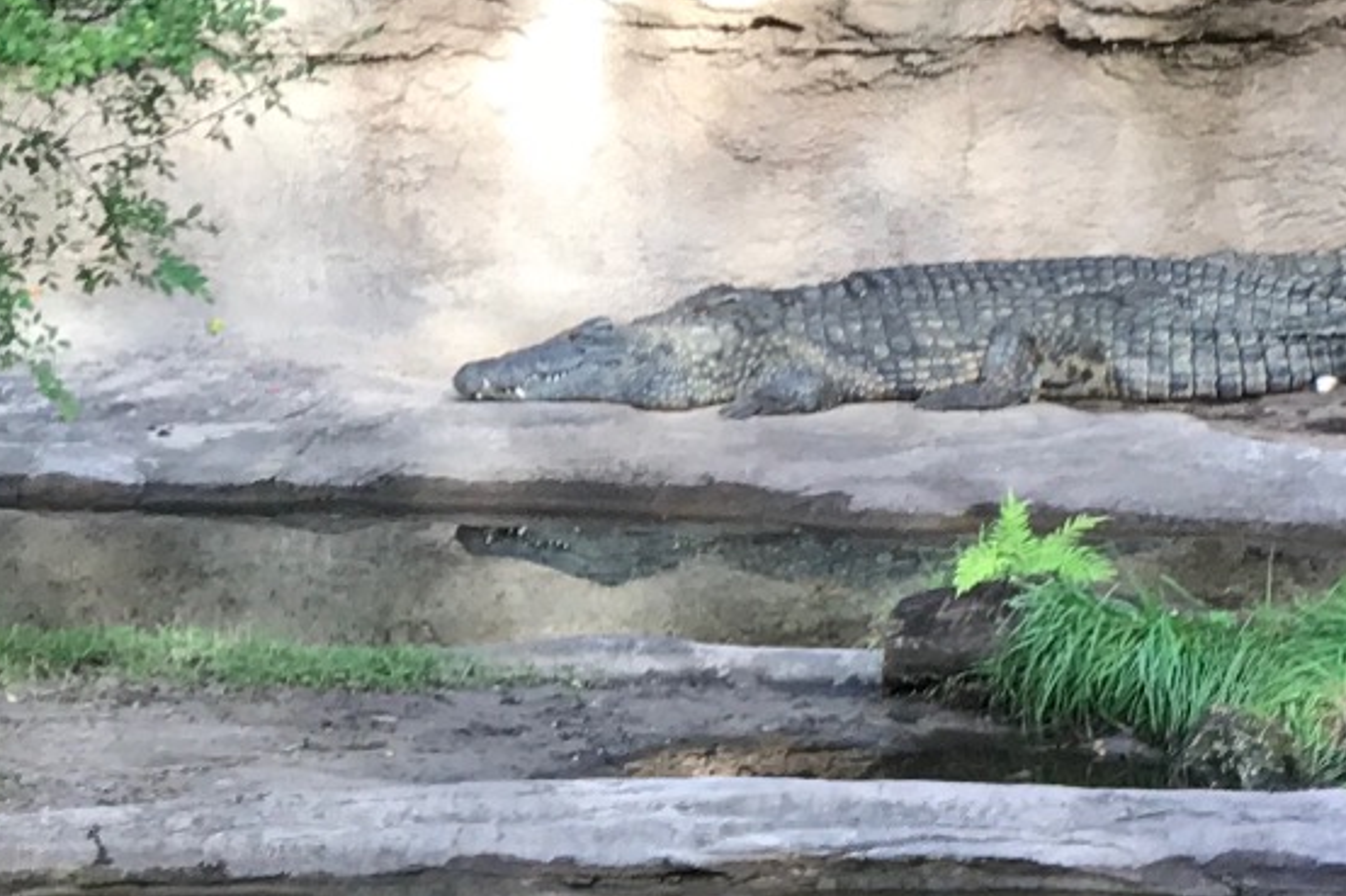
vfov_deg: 6.4
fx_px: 7998
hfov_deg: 9.3
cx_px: 2126
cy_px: 194
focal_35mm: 214
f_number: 2.8
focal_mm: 6.6
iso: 40
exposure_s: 1/90
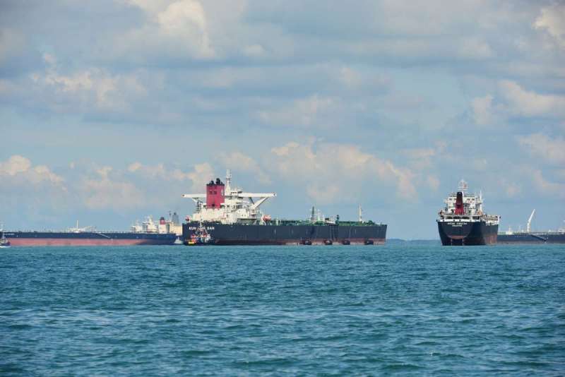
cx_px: 282
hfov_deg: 10.3
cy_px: 188
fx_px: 3140
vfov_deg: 6.9
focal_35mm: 200
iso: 100
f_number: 9
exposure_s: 1/320
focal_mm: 200
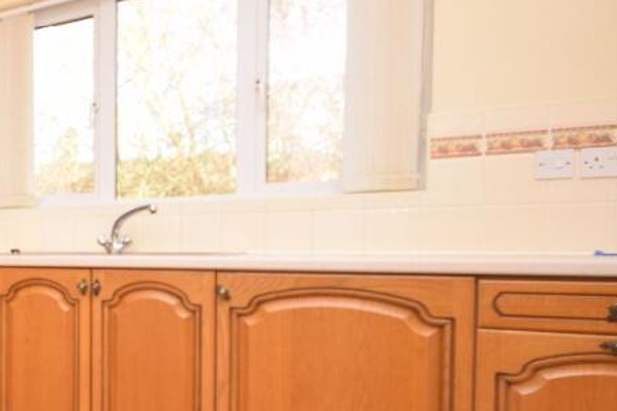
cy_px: 255
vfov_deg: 38.6
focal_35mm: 34
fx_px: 582
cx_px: -61
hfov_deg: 43.3
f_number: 4
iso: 100
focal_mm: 10
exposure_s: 1/60
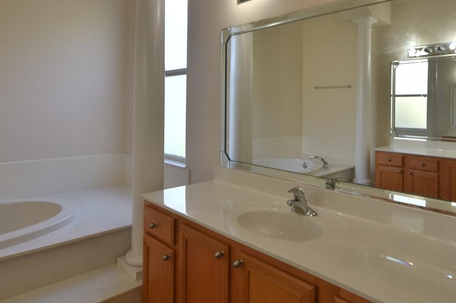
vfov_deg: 52.4
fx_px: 304
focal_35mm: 24
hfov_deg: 73.5
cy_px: 110
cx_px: 255
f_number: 10
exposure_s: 1/20
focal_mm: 10
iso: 100
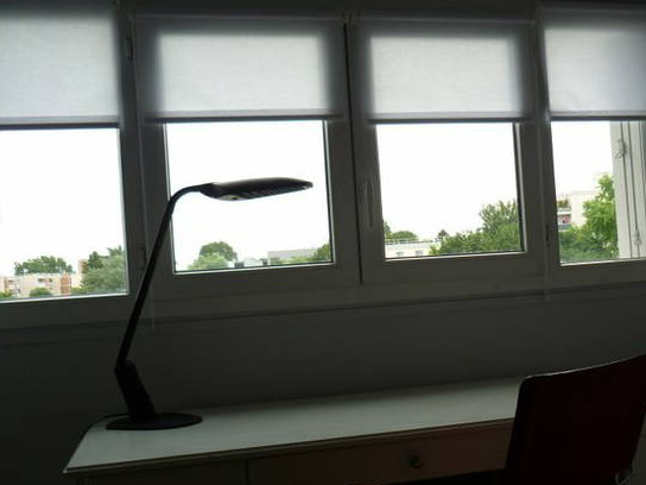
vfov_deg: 32.2
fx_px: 840
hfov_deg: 41.3
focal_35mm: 45
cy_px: 260
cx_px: 452
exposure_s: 1/100
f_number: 2.8
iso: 80
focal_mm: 5.5
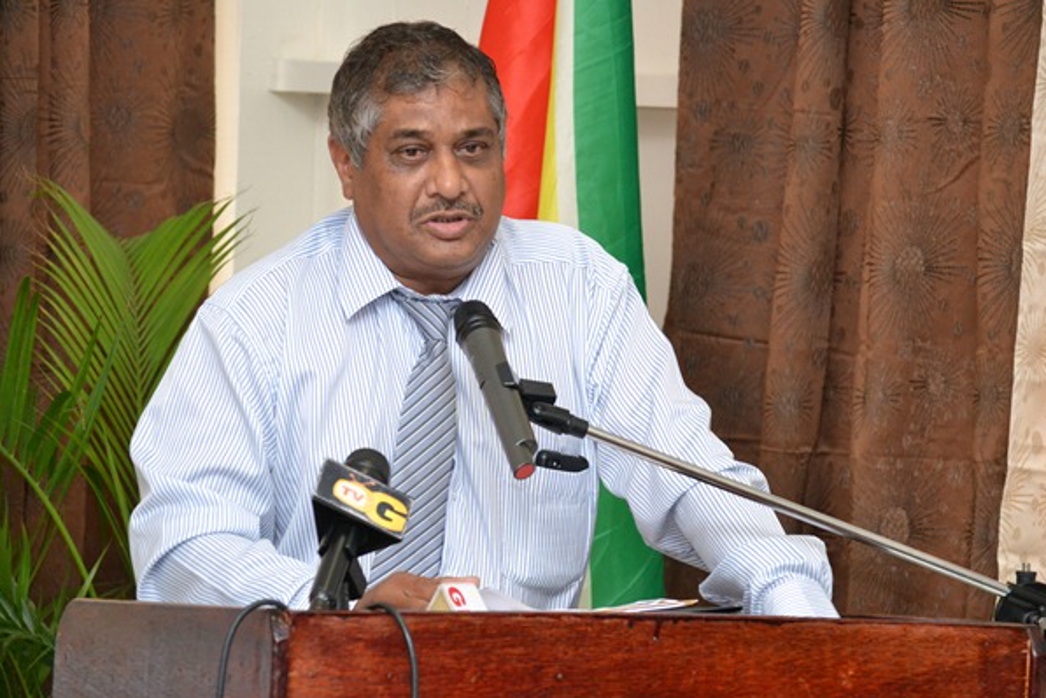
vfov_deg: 7.1
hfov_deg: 10.7
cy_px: 359
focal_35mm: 193
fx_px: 5607
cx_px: 555
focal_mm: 120
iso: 1600
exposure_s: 1/200
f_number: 6.3
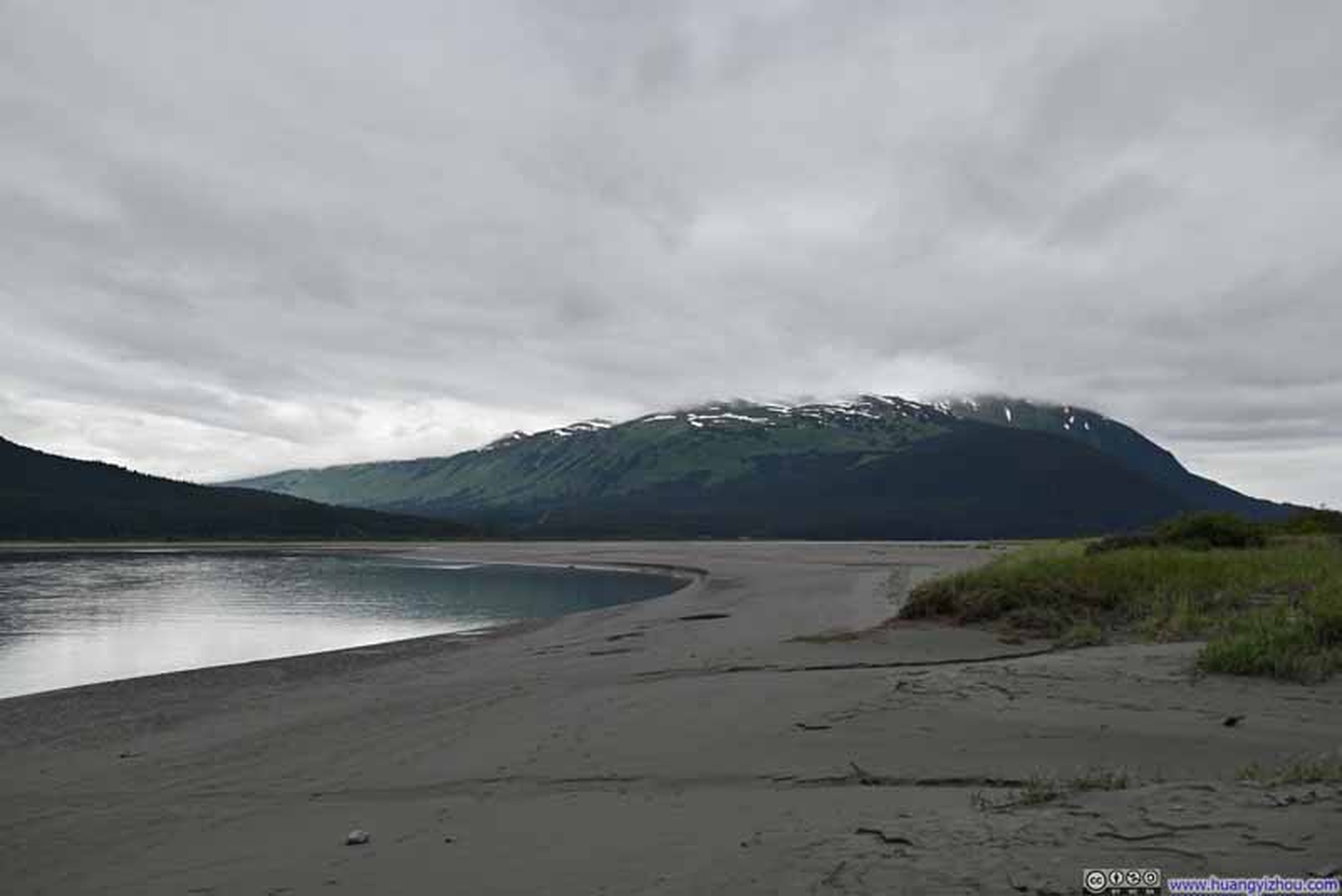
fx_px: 1268
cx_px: 671
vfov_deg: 38.9
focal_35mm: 34
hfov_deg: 55.8
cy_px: 448
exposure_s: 1/800
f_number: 4.5
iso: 100
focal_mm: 34
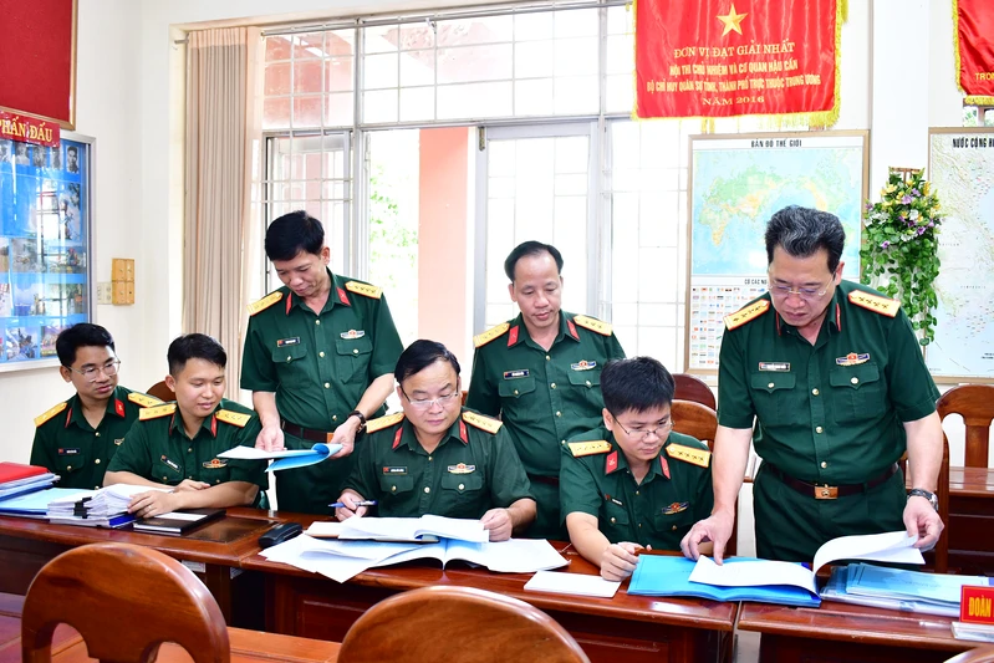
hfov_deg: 57.2
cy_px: 332
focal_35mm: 33
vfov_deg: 40.0
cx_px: 497
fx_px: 911
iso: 1250
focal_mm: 22
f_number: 3.8
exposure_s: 1/100
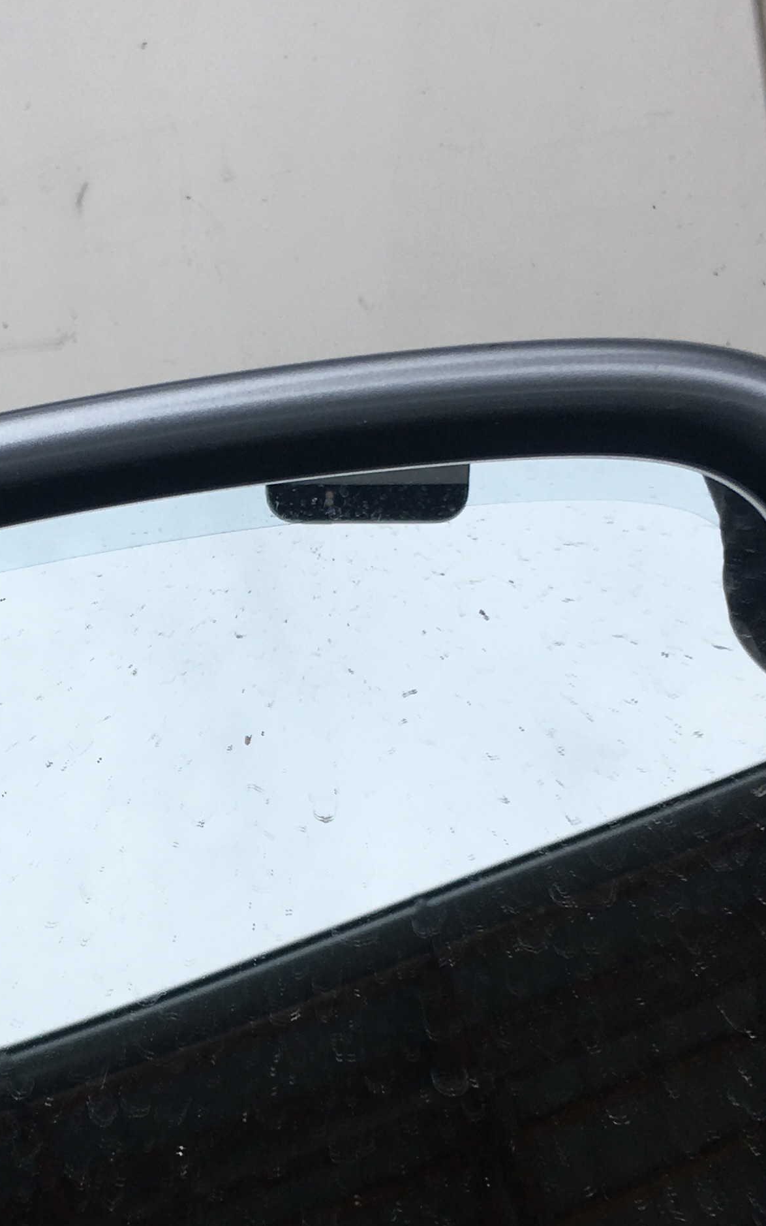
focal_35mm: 66
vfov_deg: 30.8
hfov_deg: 19.5
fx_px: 2204
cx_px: 153
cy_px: 832
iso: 25
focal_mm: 4.15
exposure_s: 1/1183
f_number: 2.2
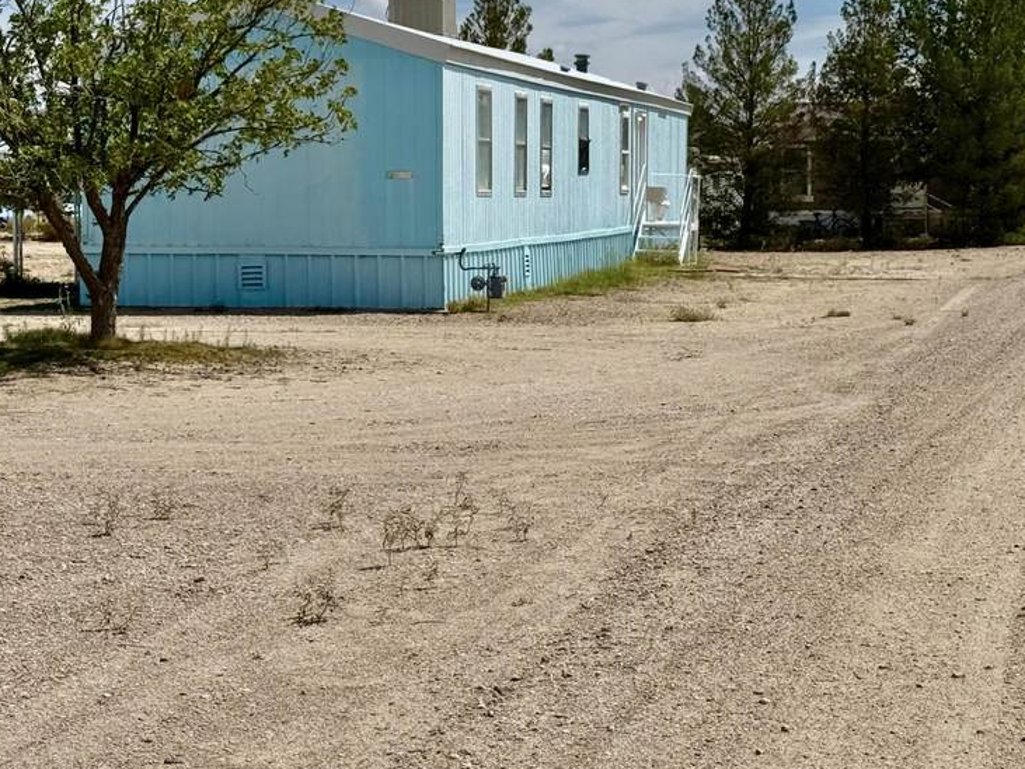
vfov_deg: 17.6
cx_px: 501
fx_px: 2489
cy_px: 294
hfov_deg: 23.3
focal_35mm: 84
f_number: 1.78
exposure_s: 1/11364
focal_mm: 6.76
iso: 64
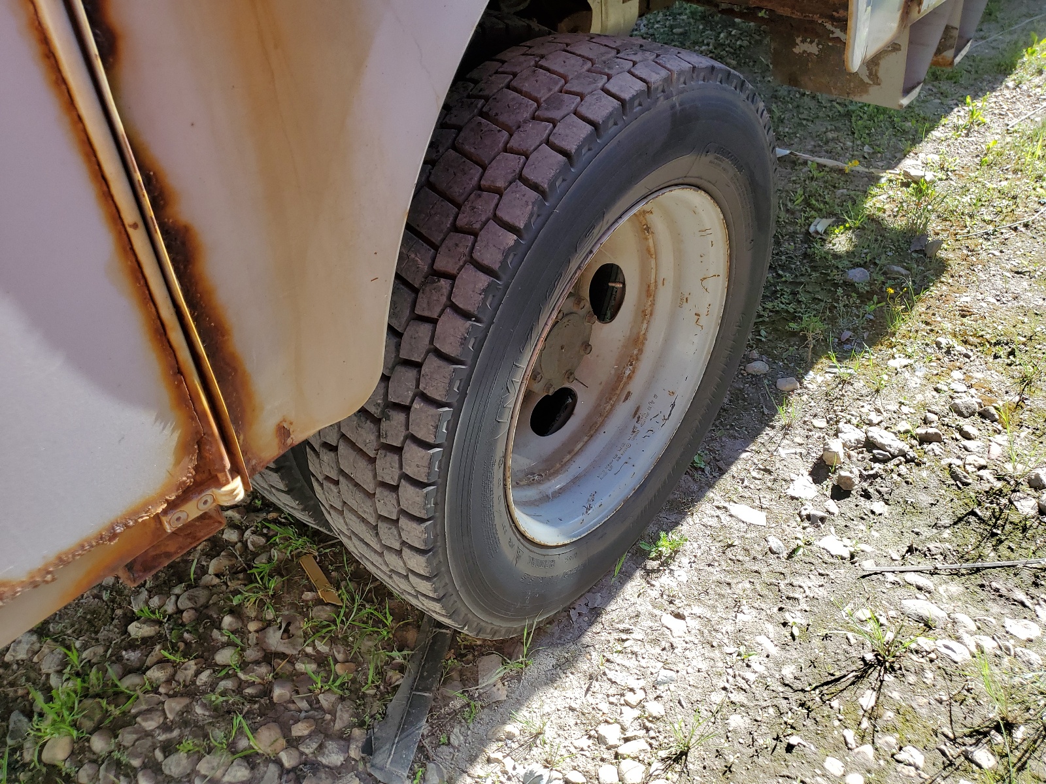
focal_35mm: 26
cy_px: 392
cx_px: 523
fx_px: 786
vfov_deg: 53.1
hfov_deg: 67.3
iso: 50
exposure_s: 1/667
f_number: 1.5
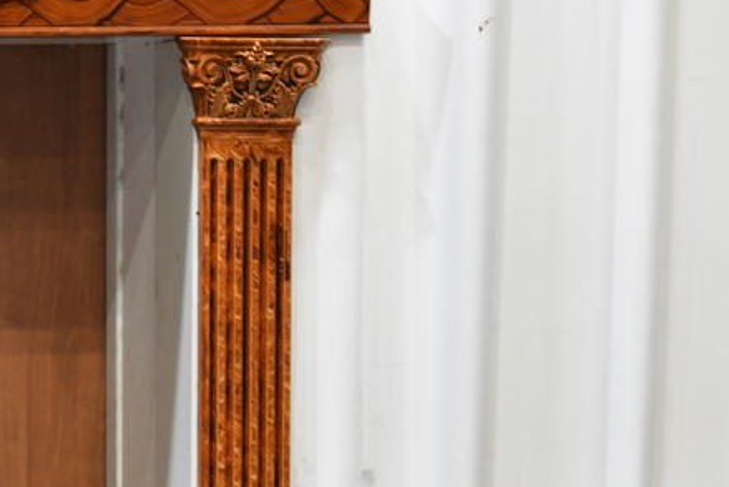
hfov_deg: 5.3
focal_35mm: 389
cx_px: -354
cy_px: 671
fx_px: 7879
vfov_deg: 3.5
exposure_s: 1/100
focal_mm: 122
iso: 1600
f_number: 5.6
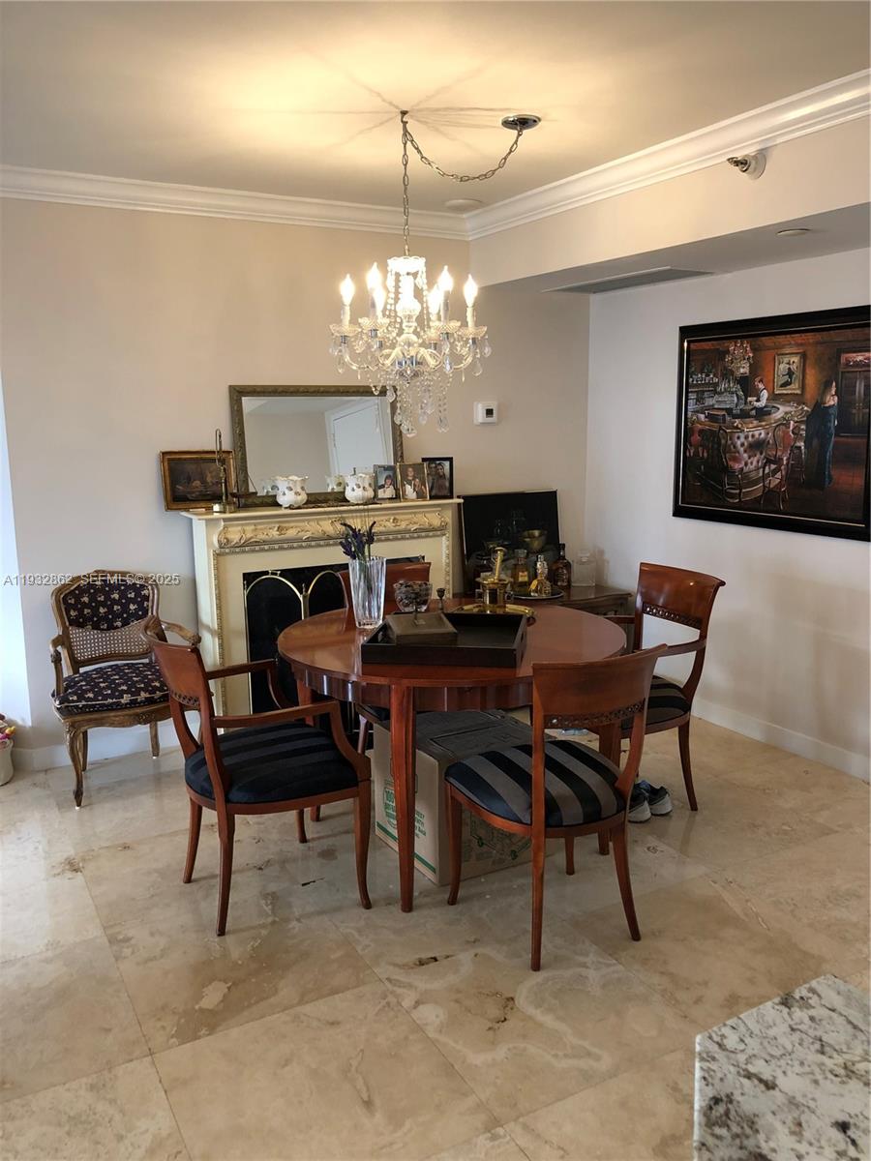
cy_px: 580
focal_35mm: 28
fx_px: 939
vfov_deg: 63.4
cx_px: 436
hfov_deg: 49.7
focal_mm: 3.99
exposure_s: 1/24
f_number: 1.8
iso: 40
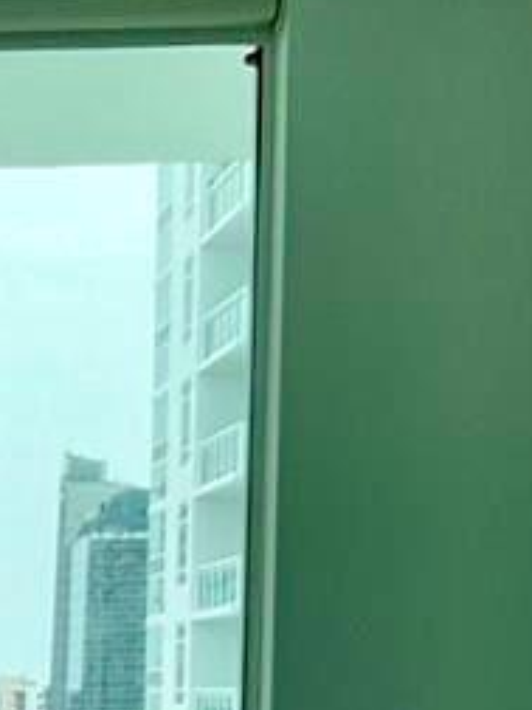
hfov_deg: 10.1
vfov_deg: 13.4
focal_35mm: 138
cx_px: -456
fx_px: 2828
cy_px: 1090
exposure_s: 1/422
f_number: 1.8
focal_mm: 3
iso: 16
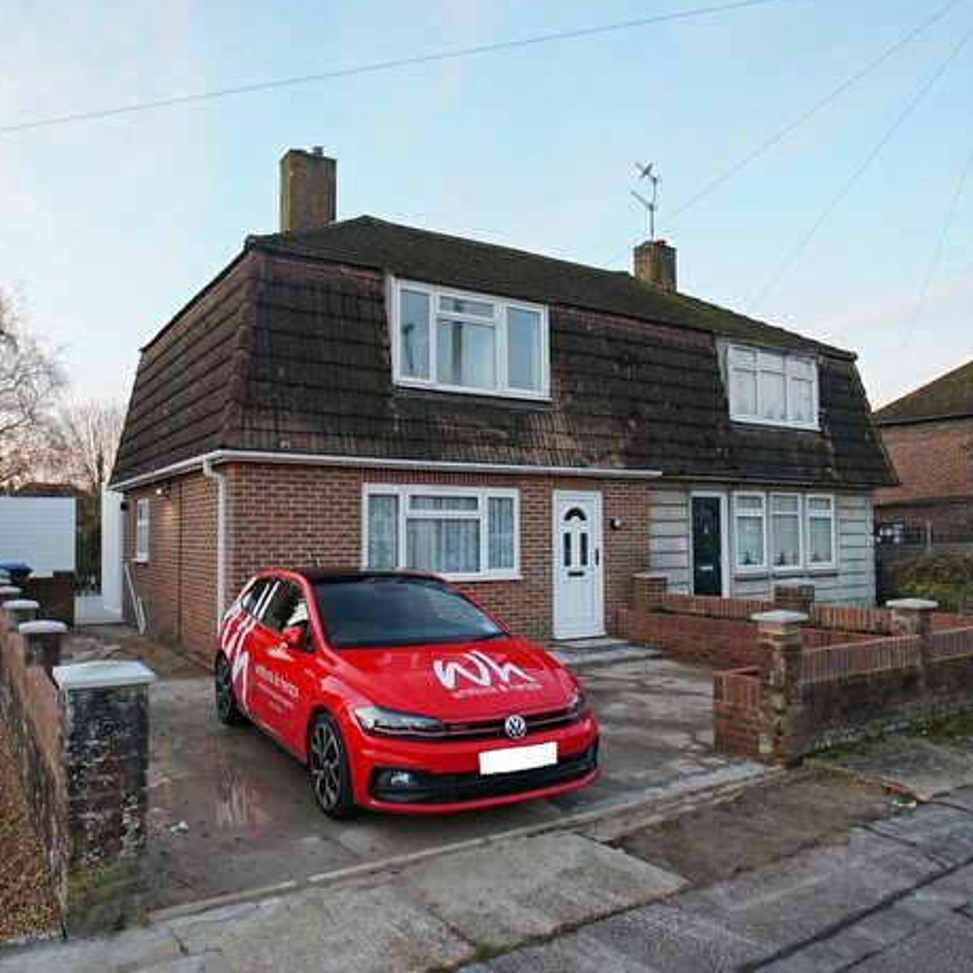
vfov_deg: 52.5
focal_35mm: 31
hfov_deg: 52.3
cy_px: 484
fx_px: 986
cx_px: 404
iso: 400
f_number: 4
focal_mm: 16
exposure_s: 1/60
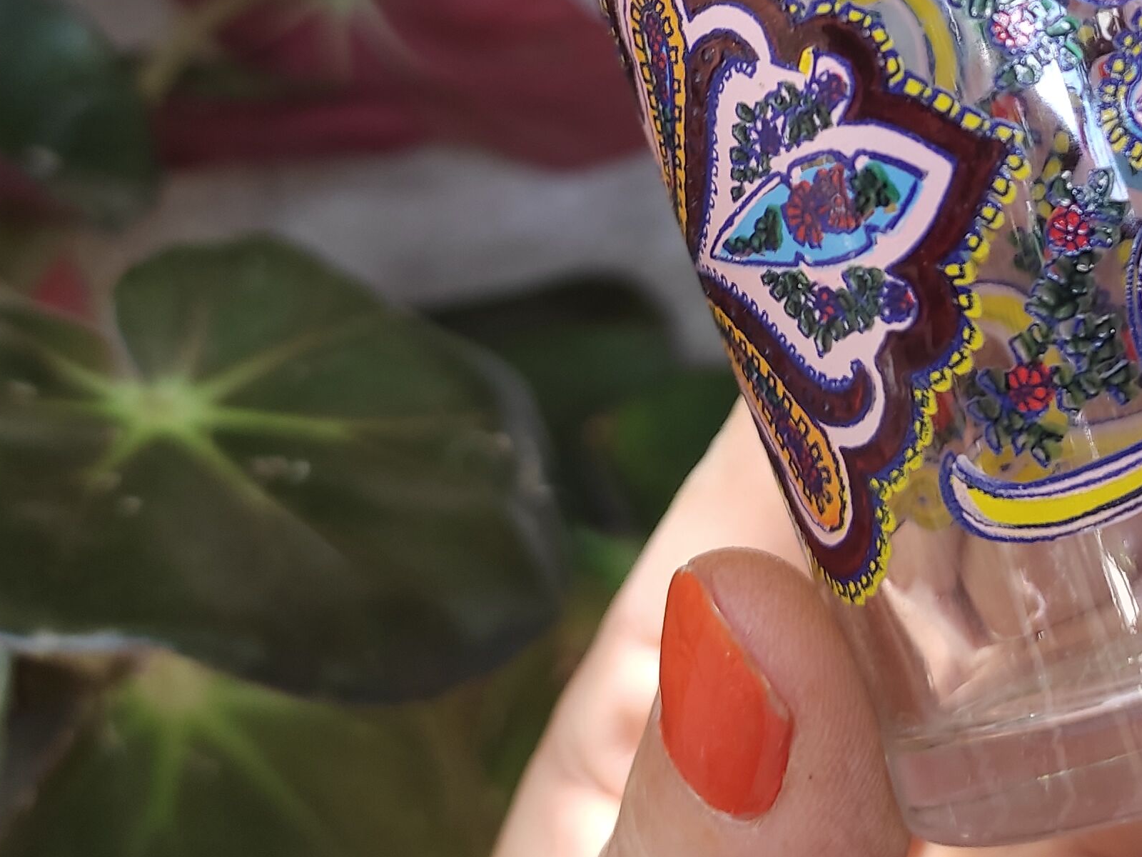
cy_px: 14
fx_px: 2144
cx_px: 1086
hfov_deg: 28.4
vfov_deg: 21.8
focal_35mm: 65
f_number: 1.79
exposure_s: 1/33
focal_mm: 4.74
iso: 234
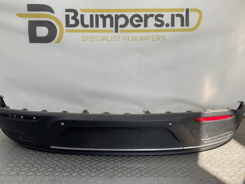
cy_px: 89
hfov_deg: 55.4
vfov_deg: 42.9
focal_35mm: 33
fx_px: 234
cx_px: 119
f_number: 1.8
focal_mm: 3
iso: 16
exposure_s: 1/215
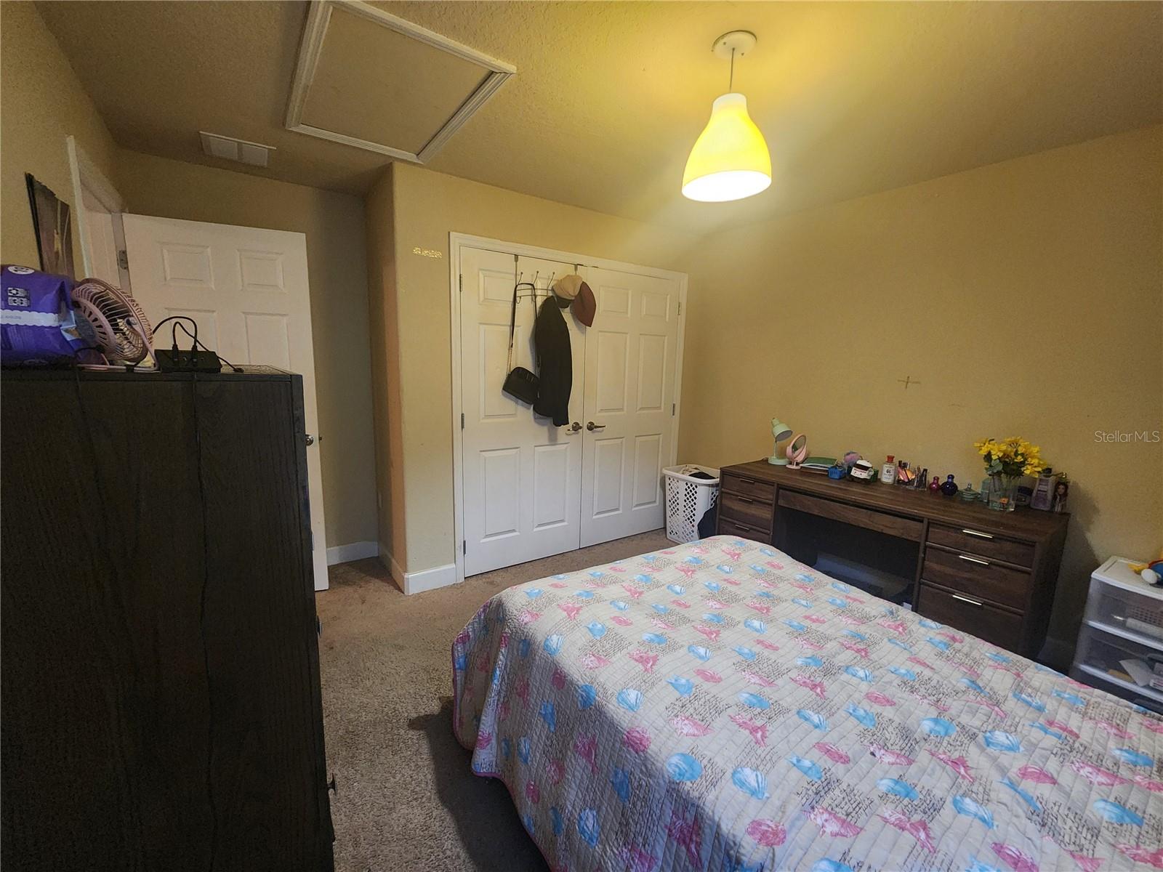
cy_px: 436
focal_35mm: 13
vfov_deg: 89.9
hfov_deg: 106.2
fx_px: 437
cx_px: 582
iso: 640
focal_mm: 2.2
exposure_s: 1/30
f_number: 2.2
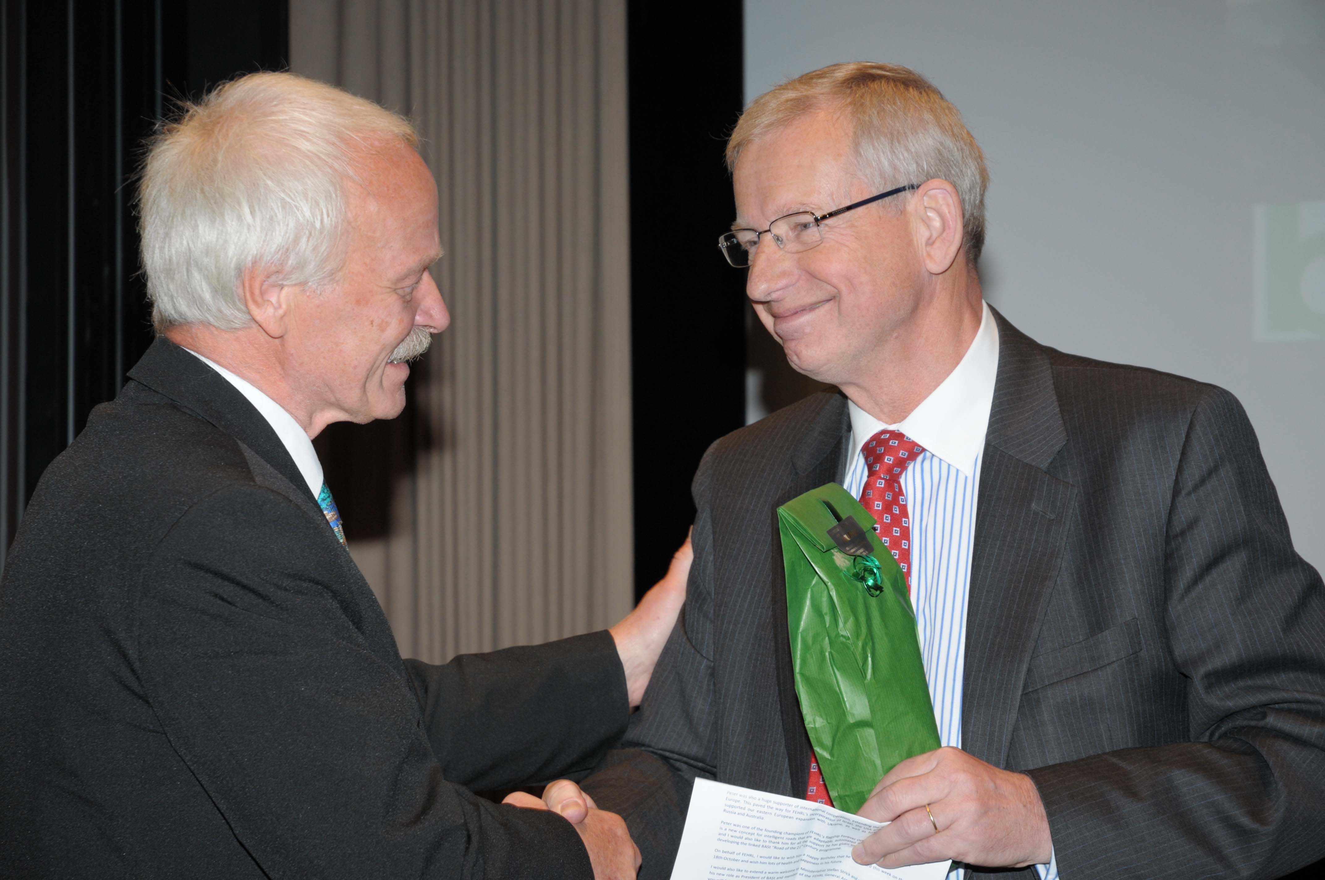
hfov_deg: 19.5
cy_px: 440
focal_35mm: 105
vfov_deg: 13.0
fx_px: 3860
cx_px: 662
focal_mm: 70
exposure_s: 1/60
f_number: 5.6
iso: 400
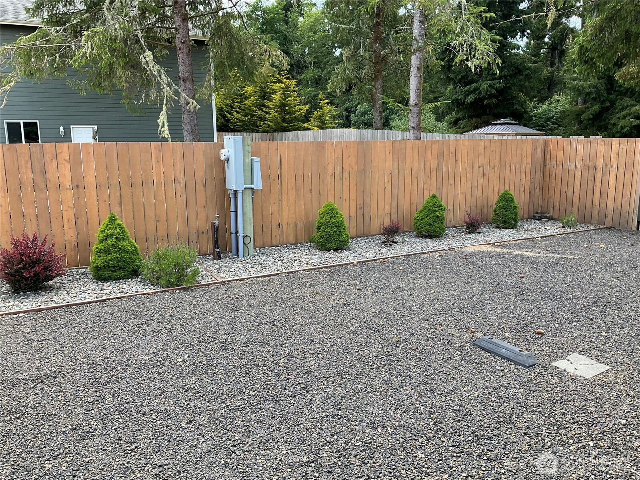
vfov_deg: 48.2
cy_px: 240
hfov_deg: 61.7
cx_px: 320
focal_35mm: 29
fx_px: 536
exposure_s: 1/286
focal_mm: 3
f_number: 1.8
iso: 25
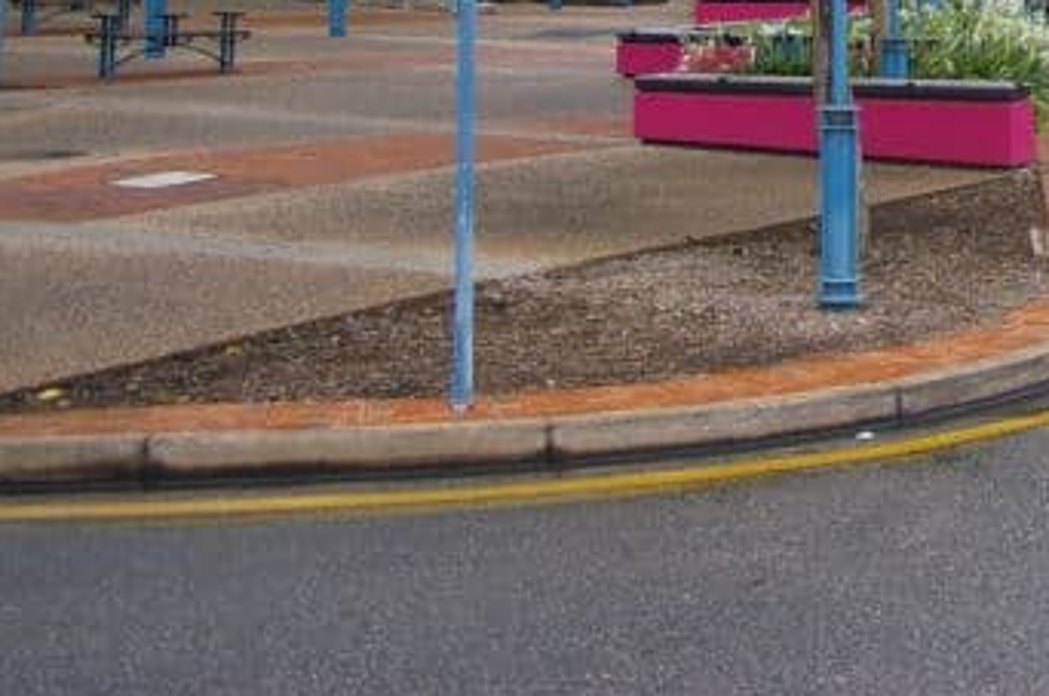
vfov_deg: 15.9
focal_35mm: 79
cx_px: 1285
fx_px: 2299
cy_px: -317
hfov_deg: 23.3
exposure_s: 1/20
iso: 200
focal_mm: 18
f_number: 5.6
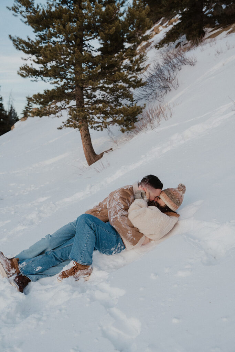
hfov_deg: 37.9
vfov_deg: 54.4
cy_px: 176
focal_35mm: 35
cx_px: 118
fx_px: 343
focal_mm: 35
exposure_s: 1/320
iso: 400
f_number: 3.2
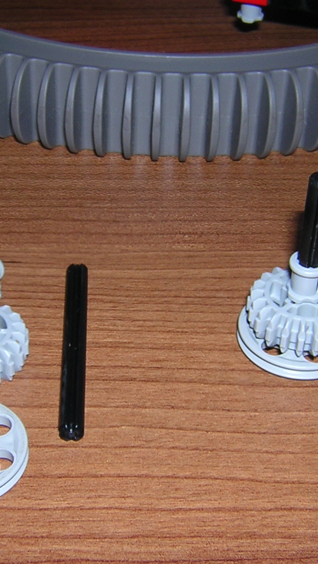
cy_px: 270
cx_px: 140
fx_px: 1019
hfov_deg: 17.7
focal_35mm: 68
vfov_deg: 31.0
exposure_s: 1/60.1
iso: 100
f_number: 5.4
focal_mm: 5.2
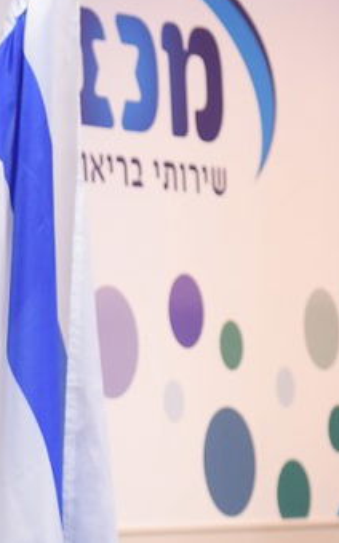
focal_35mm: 294
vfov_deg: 7.1
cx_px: -494
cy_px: 466
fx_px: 4353
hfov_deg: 4.4
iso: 2000
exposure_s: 1/100
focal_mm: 70
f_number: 5
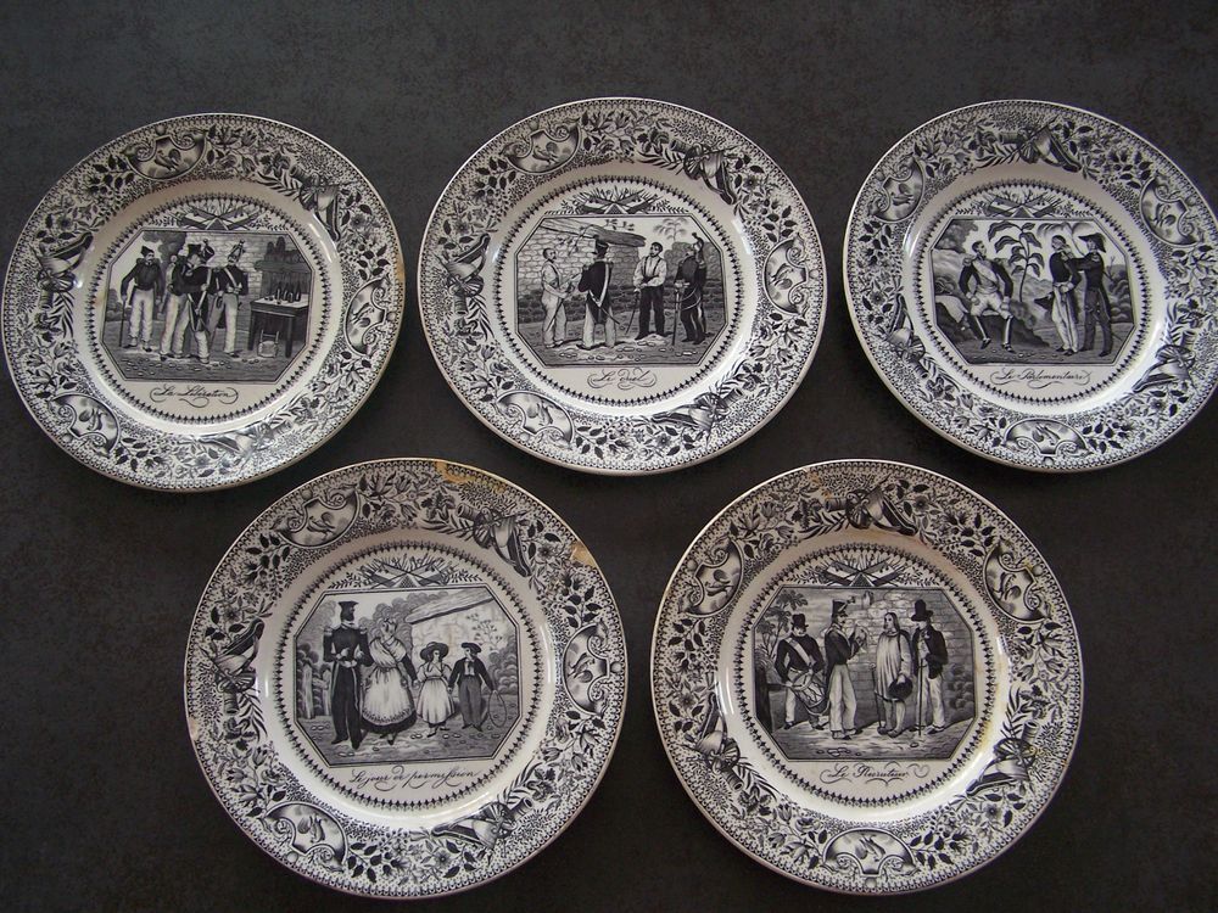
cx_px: 609
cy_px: 456
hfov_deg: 49.0
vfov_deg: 37.7
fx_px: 1337
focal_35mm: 38
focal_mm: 6.3
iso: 140
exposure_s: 1/30
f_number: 2.8
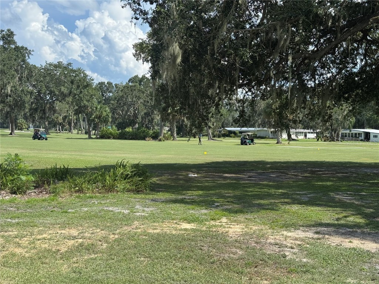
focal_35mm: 48
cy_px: 142
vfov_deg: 30.3
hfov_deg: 39.7
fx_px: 526
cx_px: 190
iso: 64
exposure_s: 1/2513
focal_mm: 6.76
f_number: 1.78
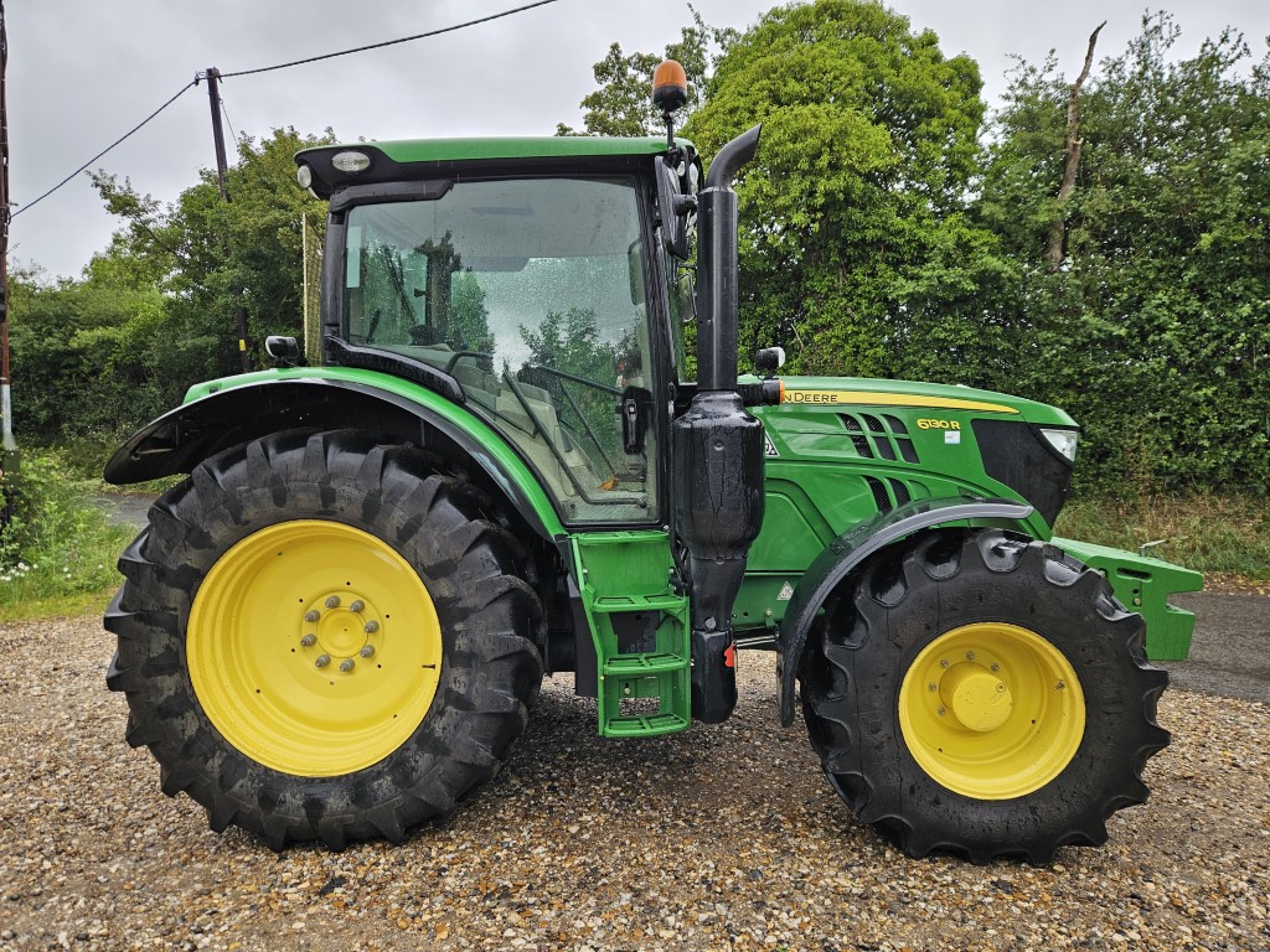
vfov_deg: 58.9
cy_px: 476
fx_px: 844
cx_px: 635
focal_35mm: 23
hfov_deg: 73.9
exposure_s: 1/212
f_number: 1.8
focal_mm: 5.4
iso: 40
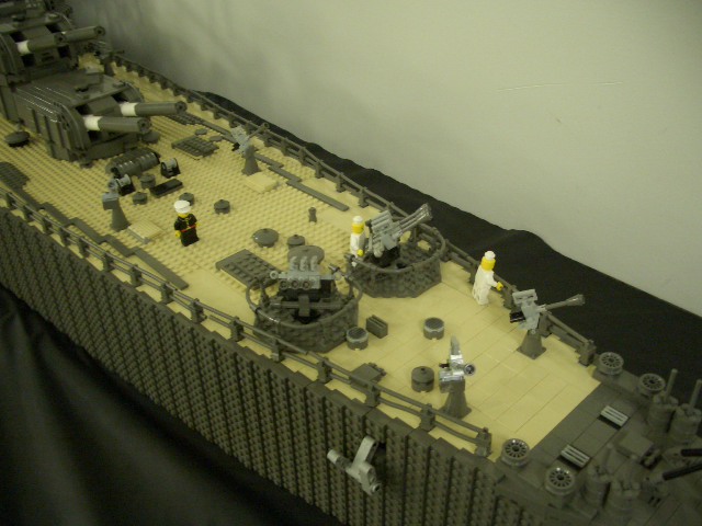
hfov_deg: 52.6
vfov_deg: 40.7
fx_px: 710
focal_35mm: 35
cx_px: 351
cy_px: 263
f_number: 2.6
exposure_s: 1/15
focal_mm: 5.8
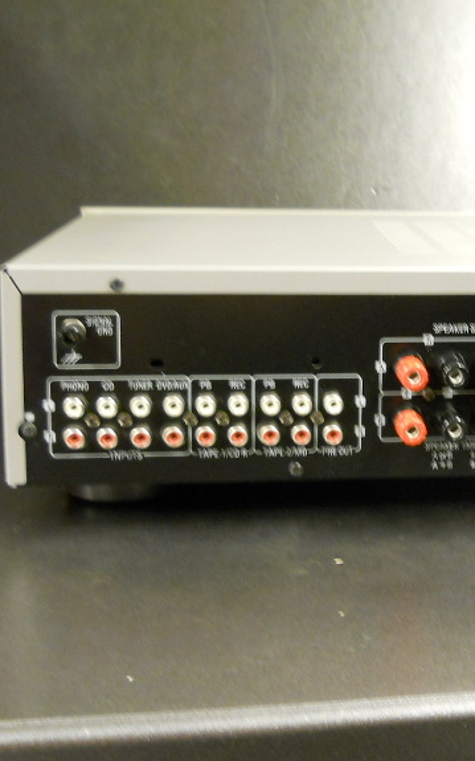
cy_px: 383
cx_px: 480
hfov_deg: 21.2
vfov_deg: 34.6
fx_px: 1223
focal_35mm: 59
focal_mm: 6.72
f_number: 3.1
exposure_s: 1/10
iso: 400
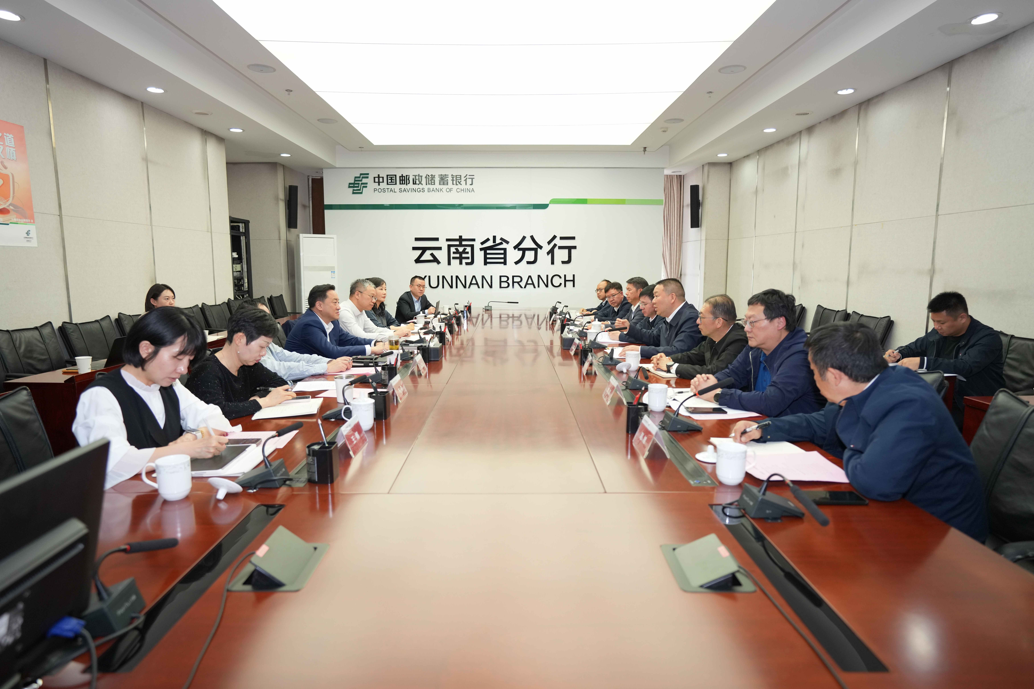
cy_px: 344
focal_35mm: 20
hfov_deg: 84.0
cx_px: 517
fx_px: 574
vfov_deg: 61.9
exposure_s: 1/250
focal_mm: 20
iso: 800
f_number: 2.8
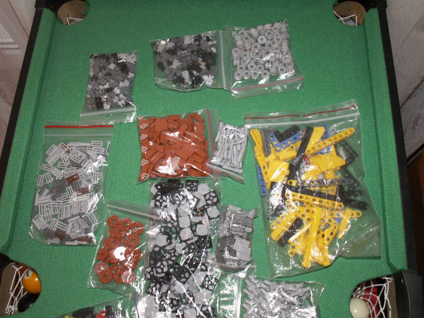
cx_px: 212
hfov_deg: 52.6
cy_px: 159
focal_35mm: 35
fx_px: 429
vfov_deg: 40.7
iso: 160
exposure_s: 1/50
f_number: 2.8
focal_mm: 5.86
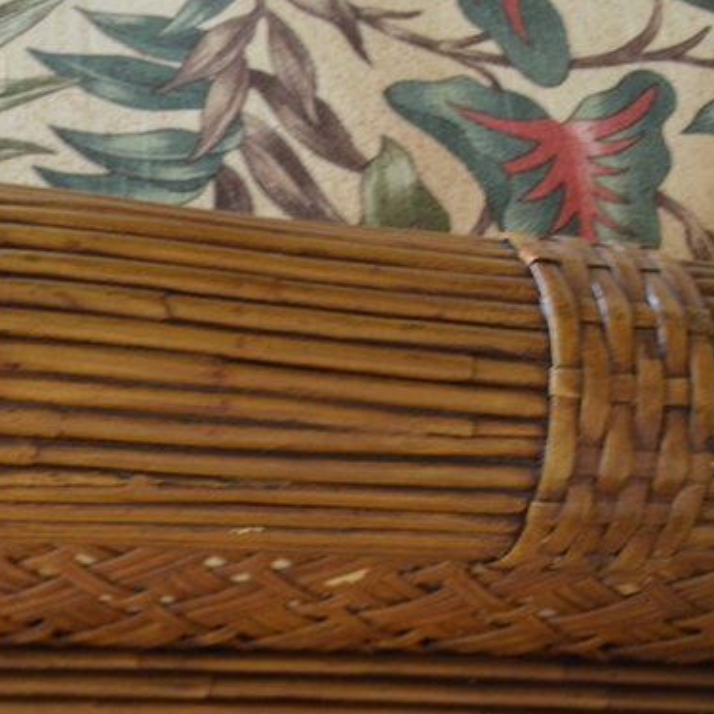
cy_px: 400
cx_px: -137
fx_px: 2427
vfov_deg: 16.7
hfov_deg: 16.1
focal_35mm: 104
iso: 1100
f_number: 5
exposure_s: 1/30
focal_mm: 34
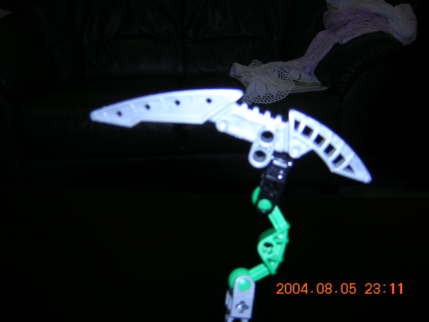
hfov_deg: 51.4
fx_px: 446
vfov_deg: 39.7
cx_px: 214
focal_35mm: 36
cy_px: 161
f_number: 2.6
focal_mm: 4.7
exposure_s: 1/60.1
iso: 100
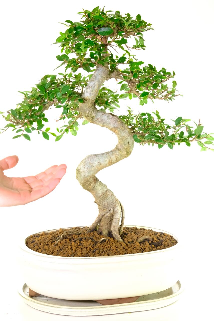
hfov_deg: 15.0
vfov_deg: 22.4
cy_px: 160
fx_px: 811
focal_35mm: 91
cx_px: 107
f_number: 11
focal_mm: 60.7
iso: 1600
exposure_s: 1/13
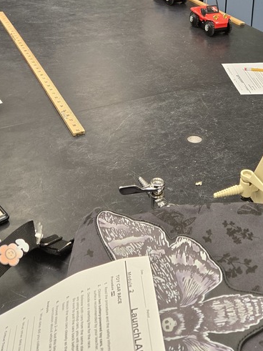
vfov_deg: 37.3
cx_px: 179
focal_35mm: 48
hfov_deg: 30.0
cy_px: 40
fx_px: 486
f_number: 1.8
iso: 160
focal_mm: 5.4
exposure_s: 1/120
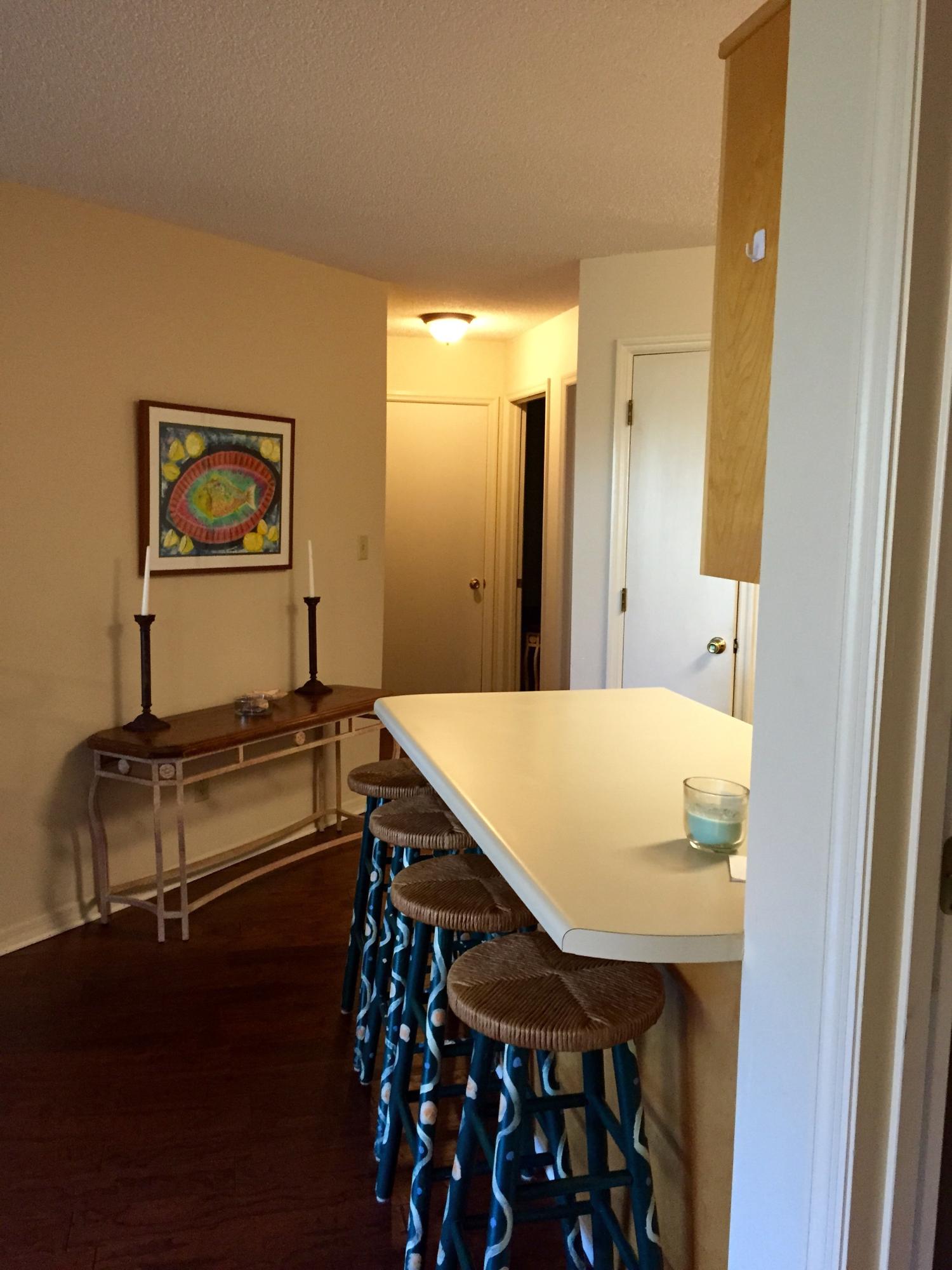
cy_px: 635
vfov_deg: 61.7
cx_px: 476
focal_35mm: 29
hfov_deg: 48.2
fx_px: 1063
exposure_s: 1/30
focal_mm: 4.15
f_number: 2.2
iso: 250
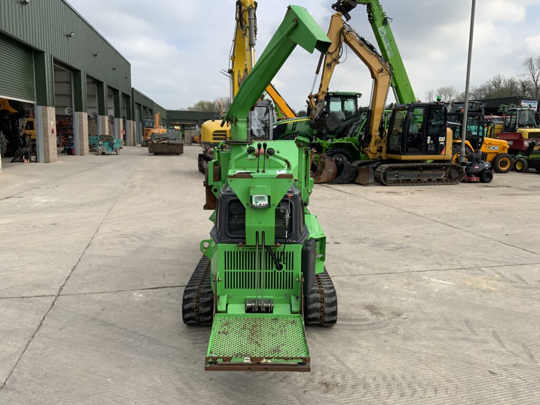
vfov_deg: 48.2
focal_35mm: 29
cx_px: 270
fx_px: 452
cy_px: 202
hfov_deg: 61.7
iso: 16
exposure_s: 1/1490
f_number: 1.8
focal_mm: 3
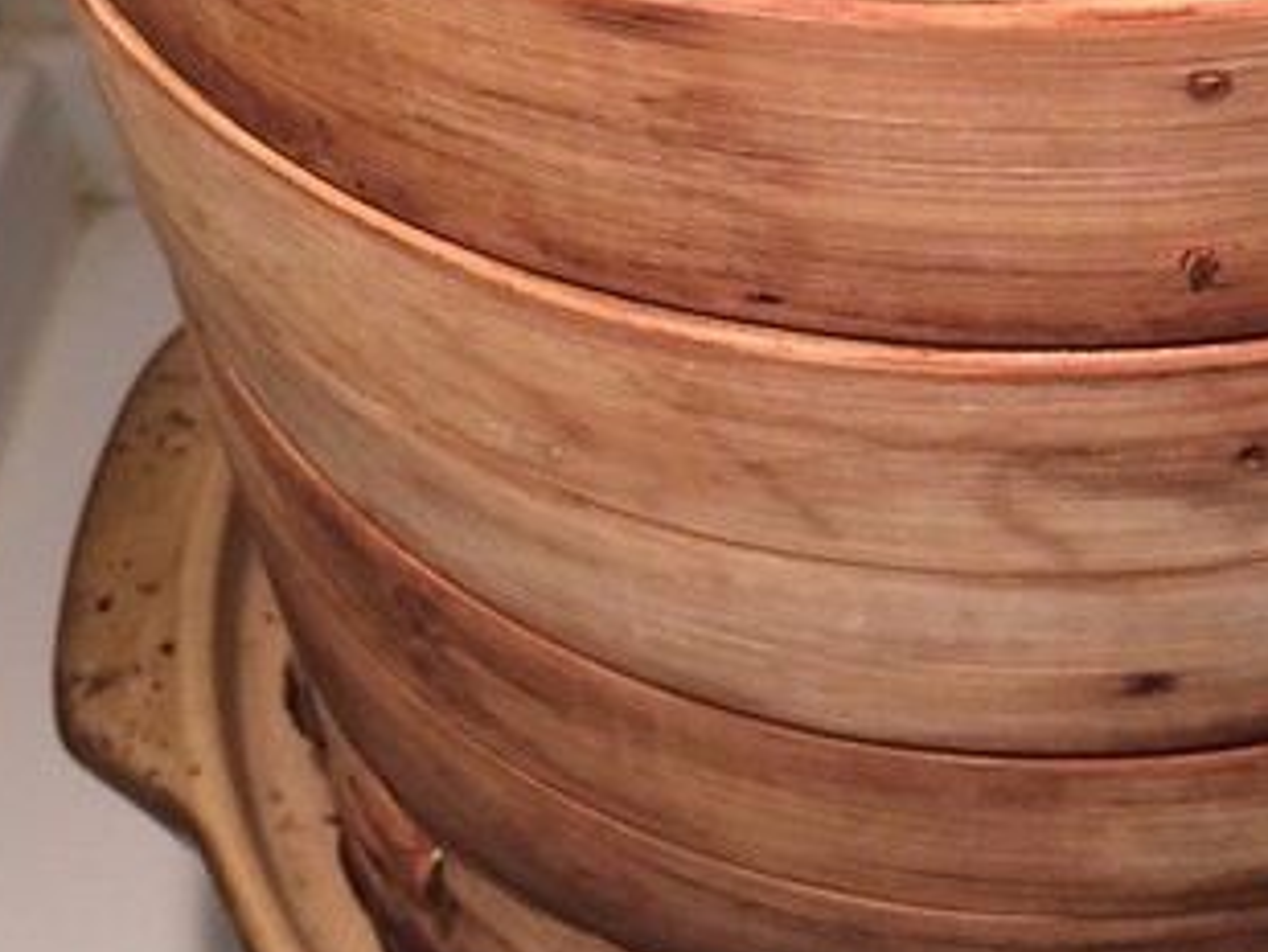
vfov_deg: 19.3
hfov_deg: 25.4
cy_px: 70
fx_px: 2748
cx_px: 1055
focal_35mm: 75
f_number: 2.2
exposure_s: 1/33
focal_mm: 4.15
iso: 64
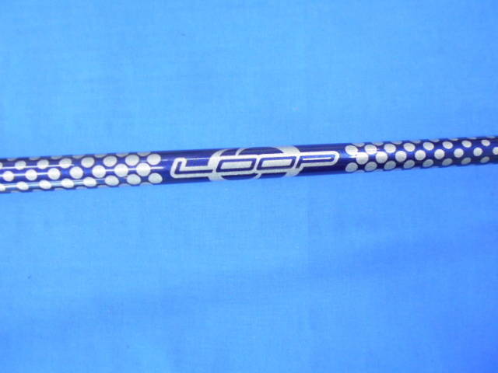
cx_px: 249
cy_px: 186
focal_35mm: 26
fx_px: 374
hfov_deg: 67.3
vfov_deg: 53.1
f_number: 3.2
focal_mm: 4.6
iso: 320
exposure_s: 1/30
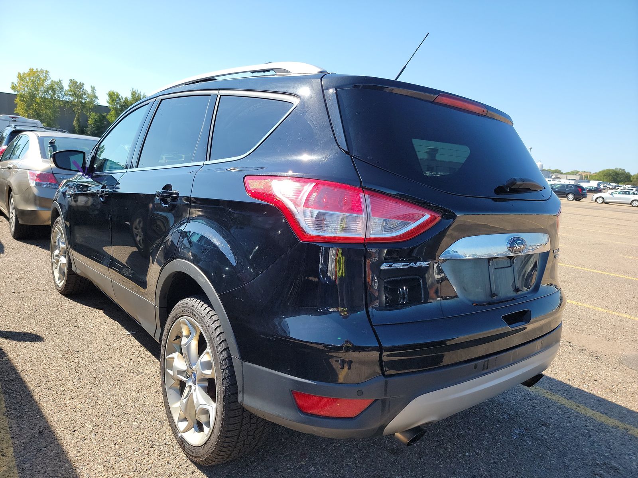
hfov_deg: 71.6
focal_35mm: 24
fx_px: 442
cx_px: 319
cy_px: 239
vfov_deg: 56.8
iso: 50
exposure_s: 1/382
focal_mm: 6.7
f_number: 1.8
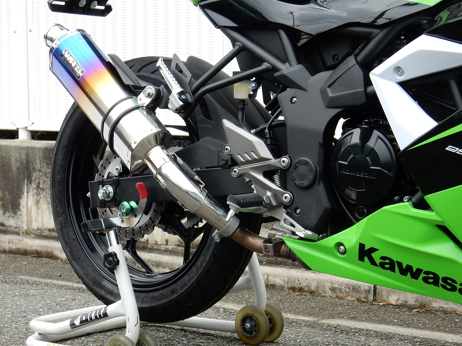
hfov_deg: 23.3
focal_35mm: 84
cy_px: 173
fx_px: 1121
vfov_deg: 17.6
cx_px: 231
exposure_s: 1/100
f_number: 5
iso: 125
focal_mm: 14.9
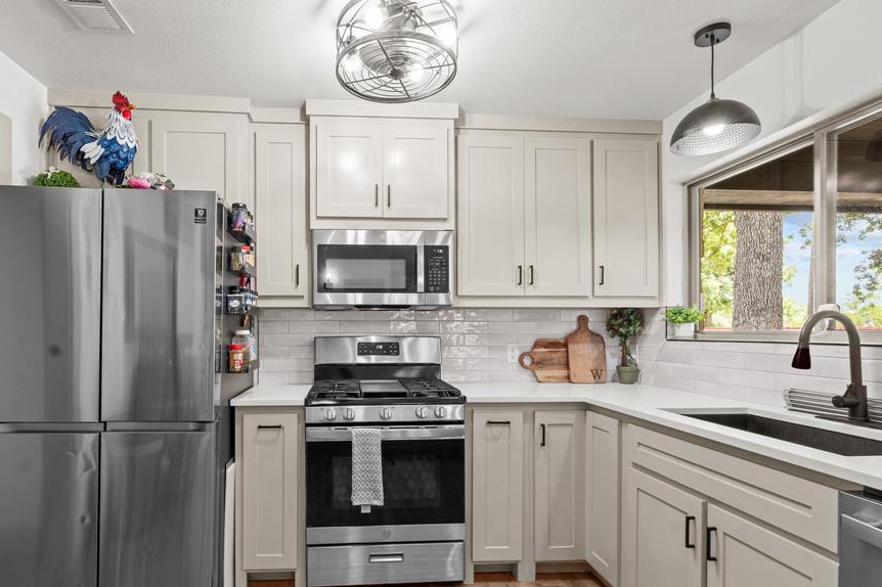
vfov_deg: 64.4
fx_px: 465
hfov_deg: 86.4
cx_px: 380
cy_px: 324
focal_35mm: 19
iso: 400
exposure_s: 1/2
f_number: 8
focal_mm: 16
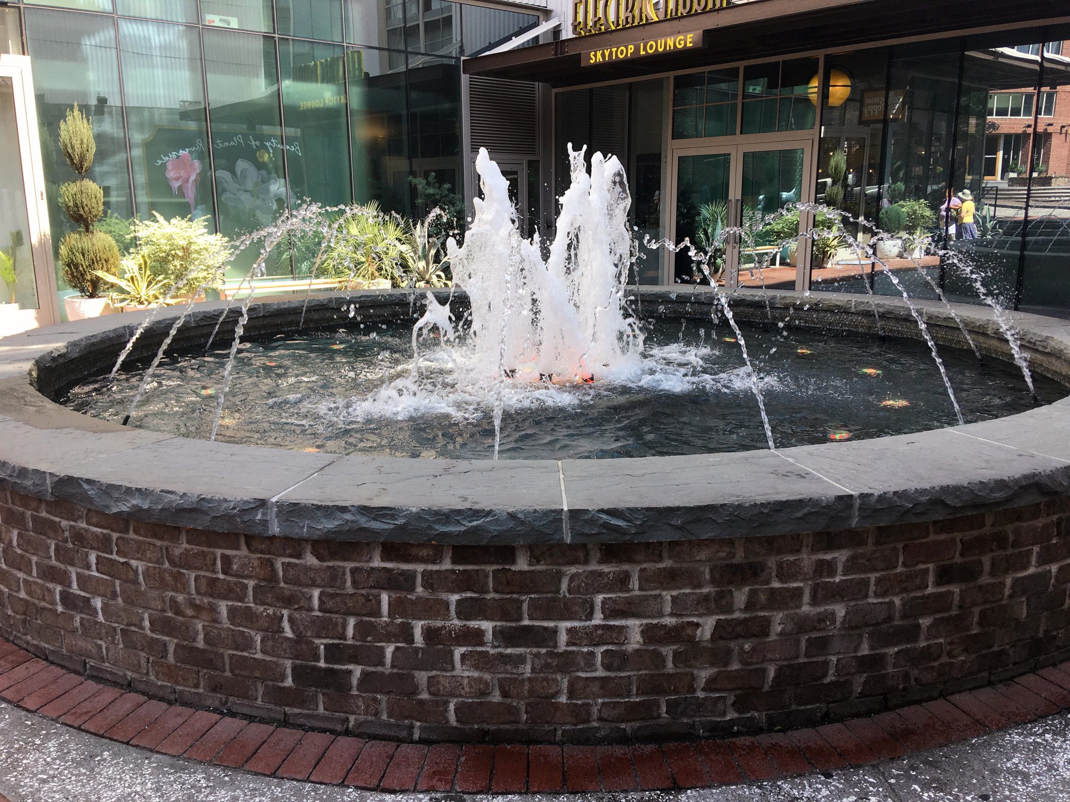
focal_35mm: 29
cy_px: 401
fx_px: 896
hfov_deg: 61.7
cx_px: 535
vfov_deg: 48.2
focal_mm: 4.15
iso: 25
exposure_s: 1/314
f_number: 2.2
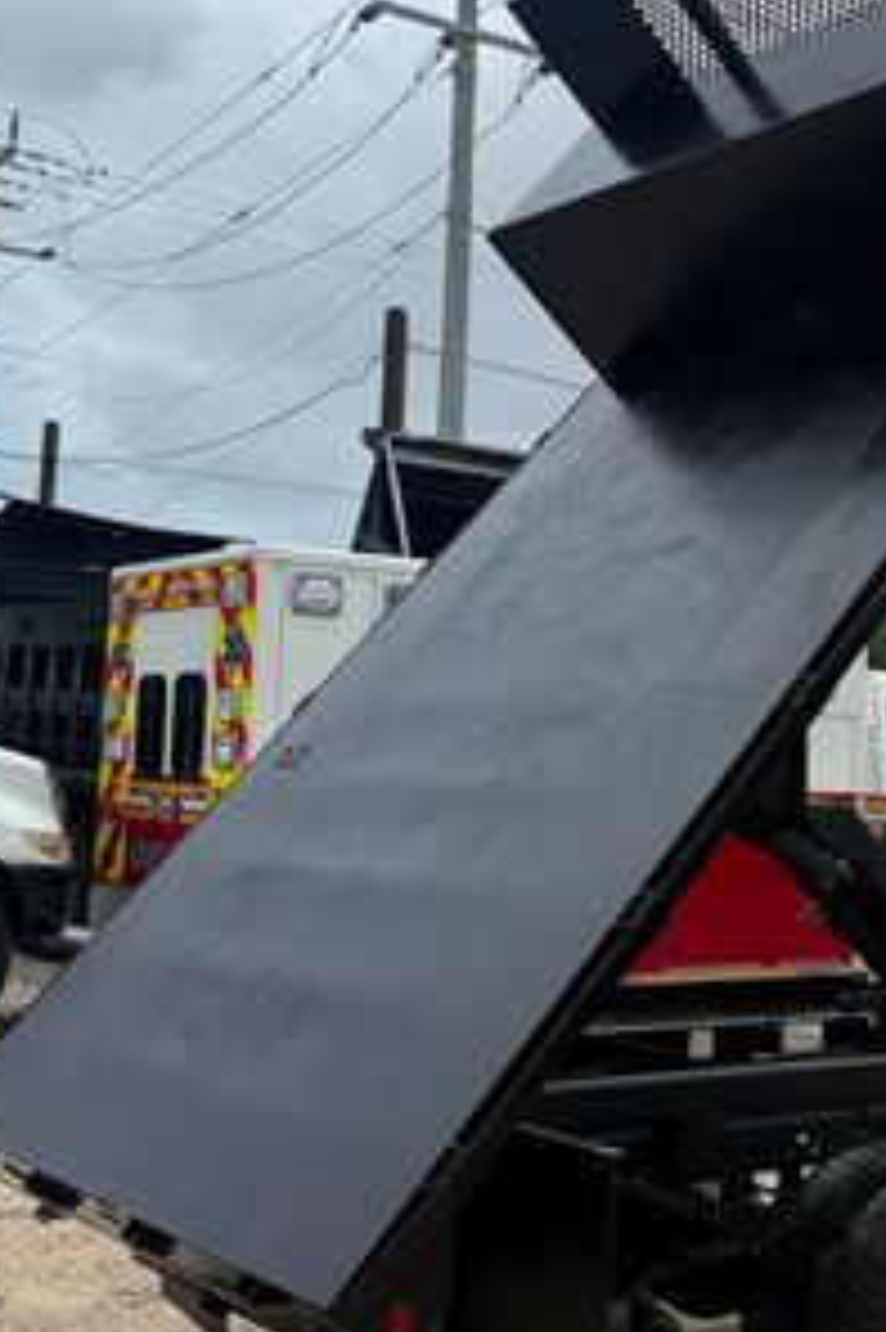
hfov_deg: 24.0
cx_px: 868
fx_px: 1996
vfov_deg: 36.9
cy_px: 680
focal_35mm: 54
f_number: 1.78
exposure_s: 1/9091
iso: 80
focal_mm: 6.76
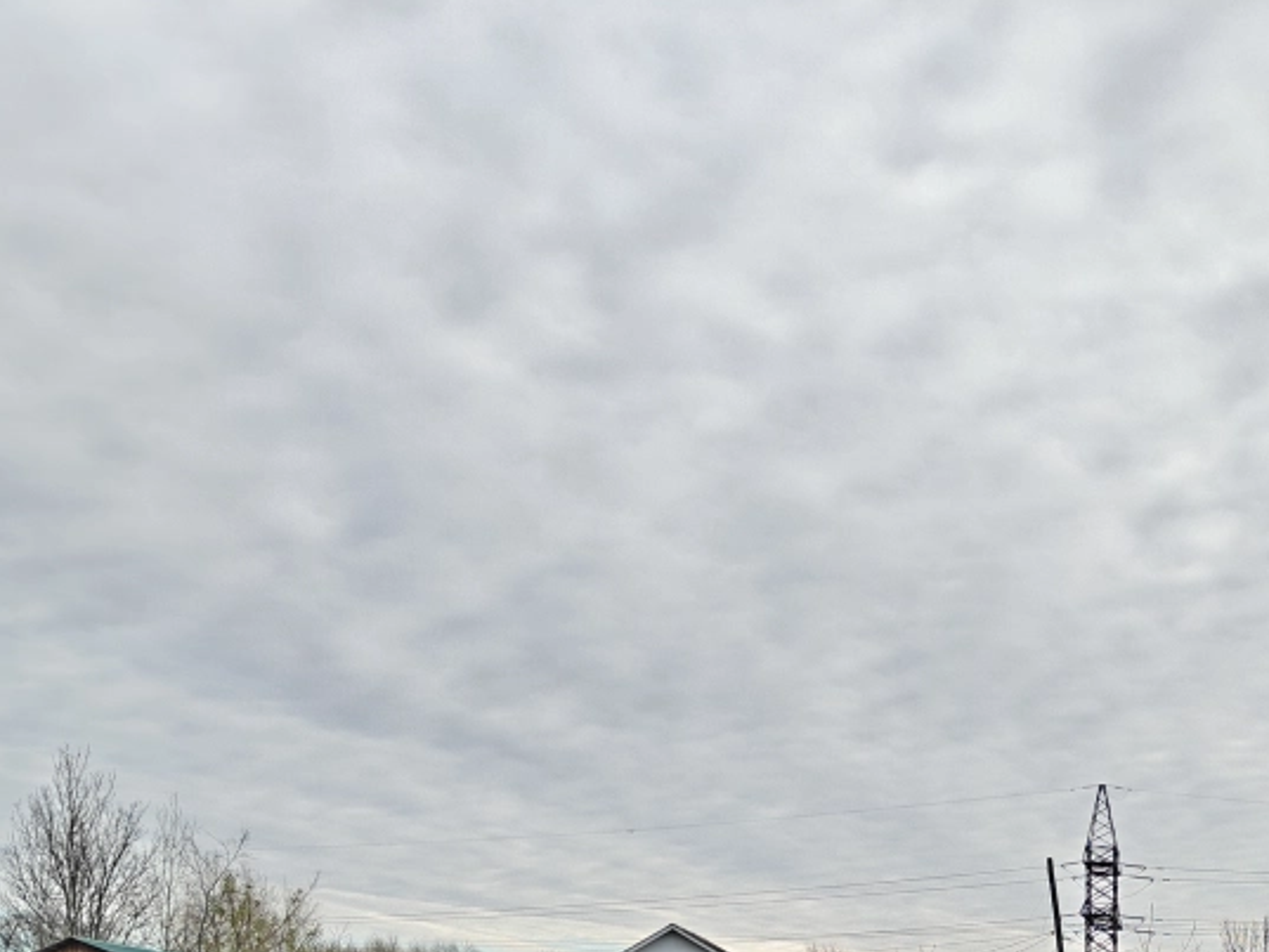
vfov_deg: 24.1
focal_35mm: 56
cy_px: 1100
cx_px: 1264
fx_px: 2053
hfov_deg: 31.8
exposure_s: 1/200
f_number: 1.8
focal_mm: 5.59
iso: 100
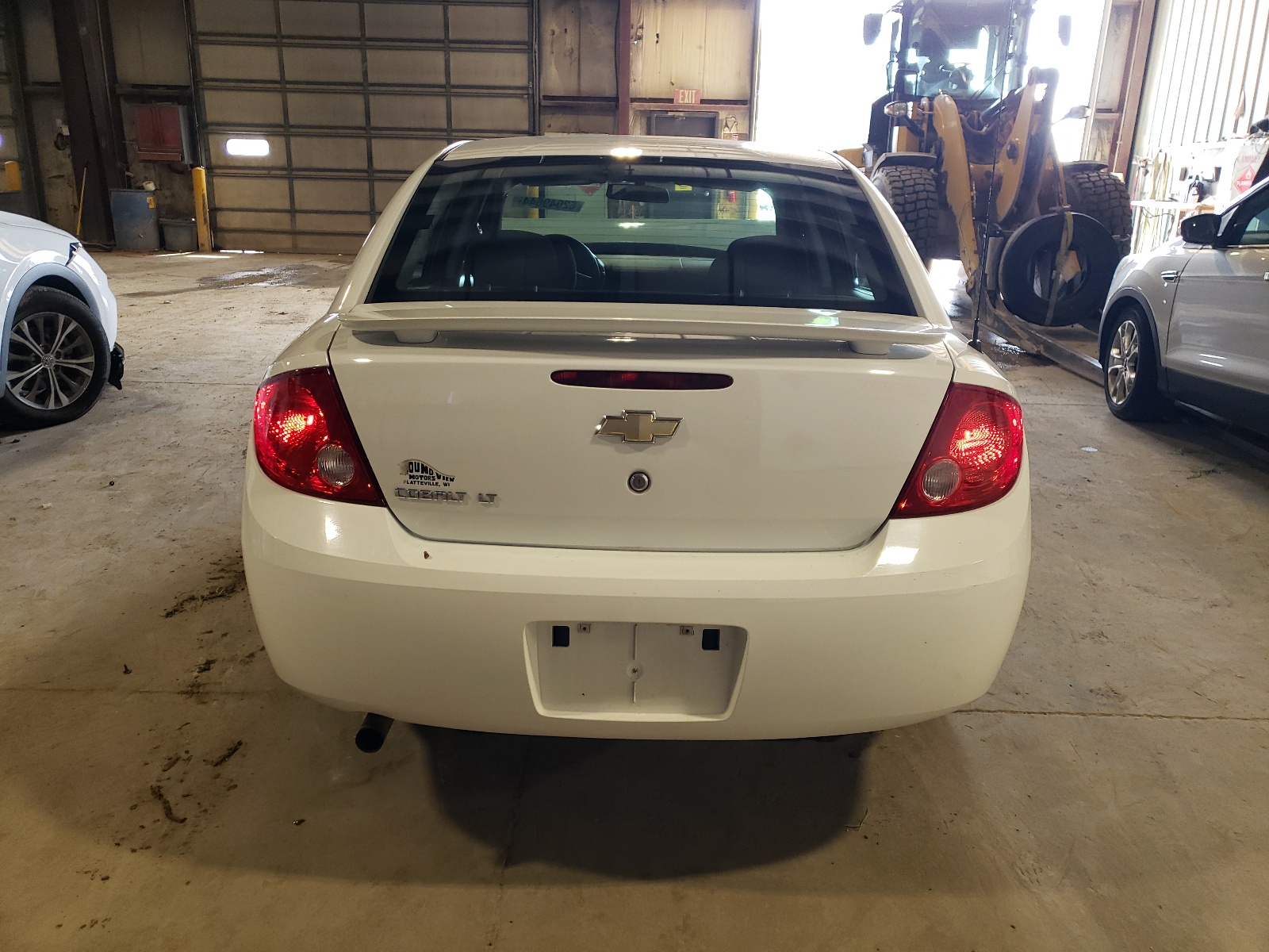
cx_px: 634
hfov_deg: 67.3
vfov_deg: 53.1
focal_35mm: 26
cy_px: 476
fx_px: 953
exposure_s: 1/60.2
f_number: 1.5
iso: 79
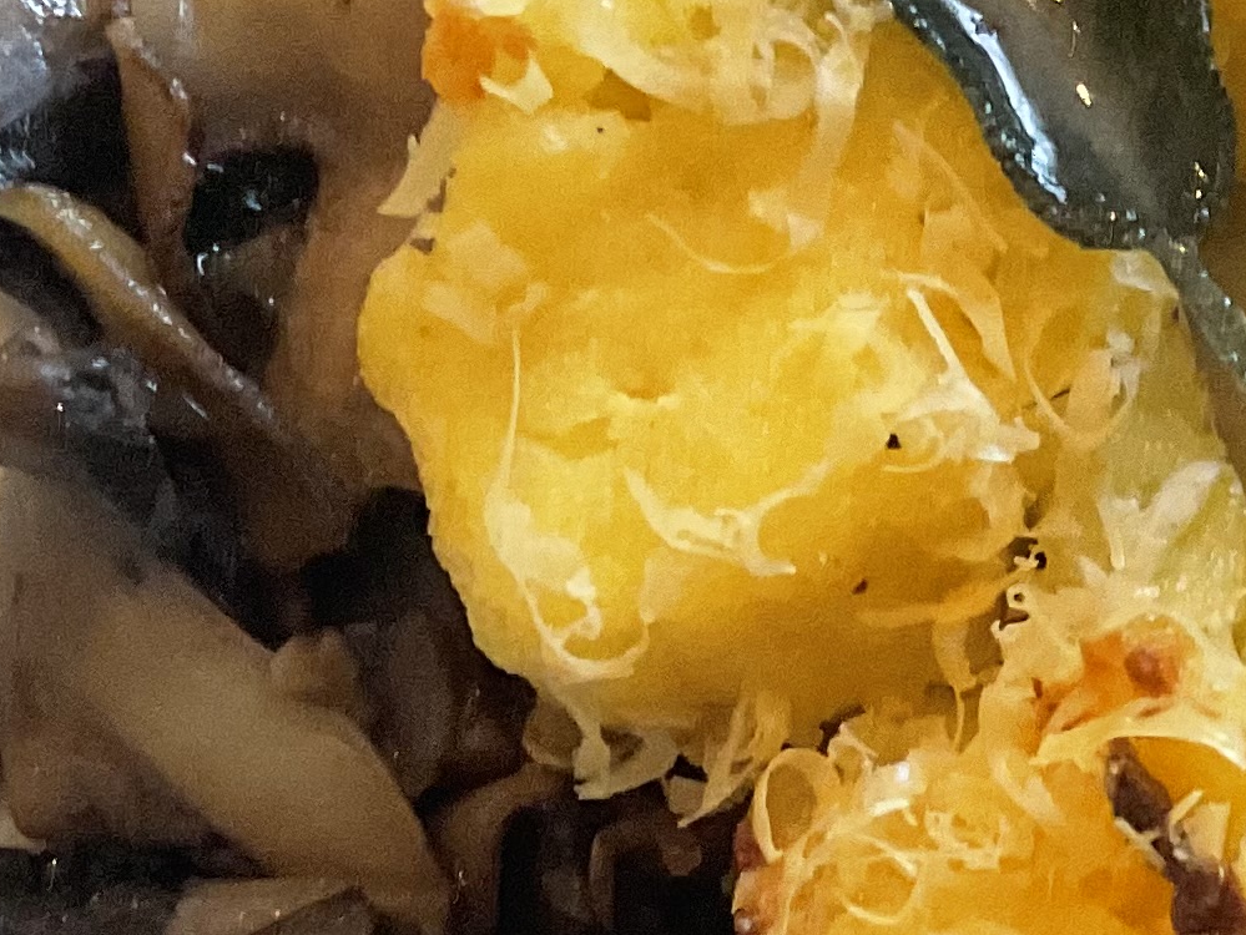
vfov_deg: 12.7
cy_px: 408
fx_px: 4213
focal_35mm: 117
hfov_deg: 15.9
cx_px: 1648
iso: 200
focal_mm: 3
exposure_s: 1/60
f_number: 1.8
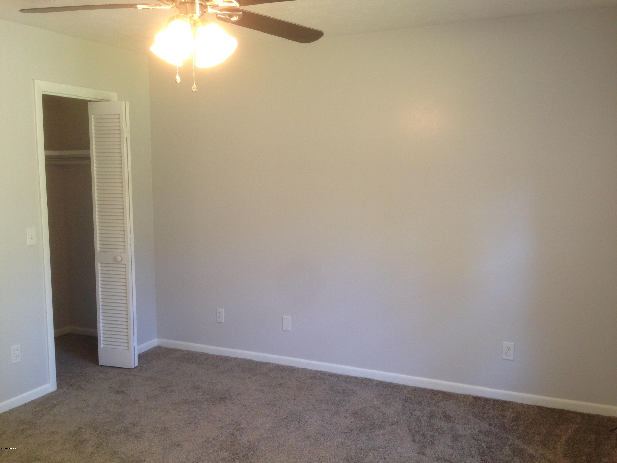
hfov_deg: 55.4
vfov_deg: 42.9
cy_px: 232
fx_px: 588
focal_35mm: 33
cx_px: 308
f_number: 2.4
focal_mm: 4.12
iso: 64
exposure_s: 1/20
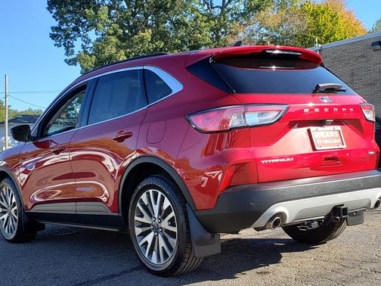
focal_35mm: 33
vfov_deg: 42.7
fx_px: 363
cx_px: 193
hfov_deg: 55.4
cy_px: 172
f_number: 2.4
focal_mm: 4.3
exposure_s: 1/603
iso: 50
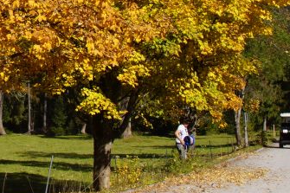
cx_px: -42
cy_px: -35
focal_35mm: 123
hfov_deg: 16.1
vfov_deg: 10.9
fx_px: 990
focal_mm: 22
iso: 100
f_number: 13
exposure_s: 1/125
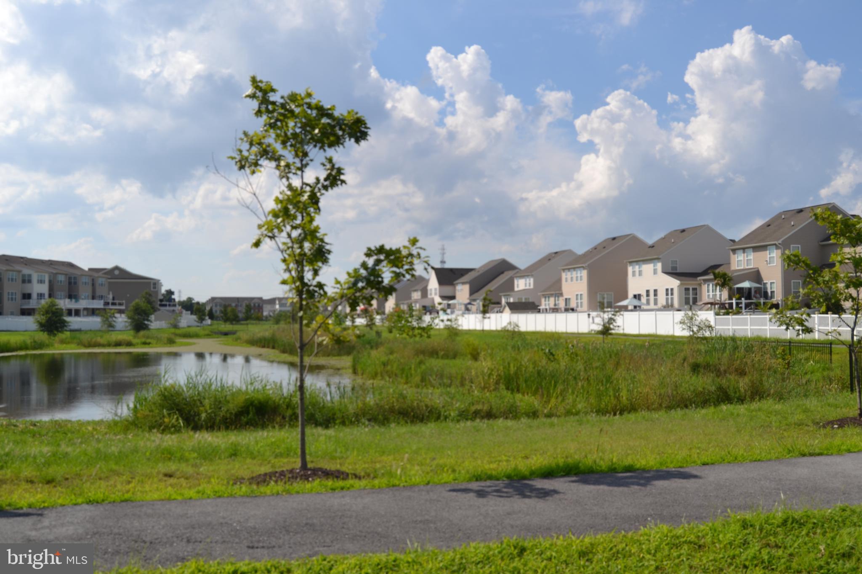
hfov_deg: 55.1
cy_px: 287
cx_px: 431
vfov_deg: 38.4
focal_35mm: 34
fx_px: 826
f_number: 9
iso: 100
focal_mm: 23
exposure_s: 1/320
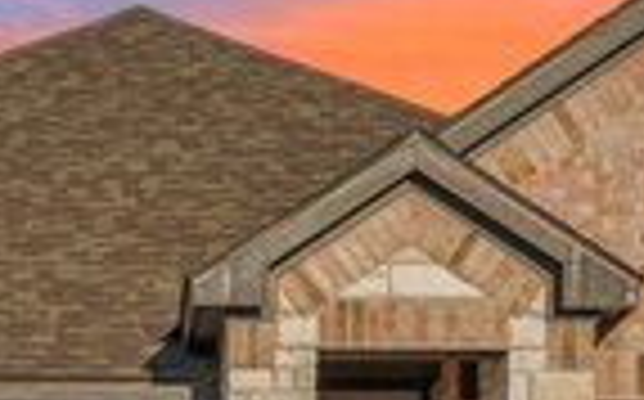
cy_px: 604
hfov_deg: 15.2
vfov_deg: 9.3
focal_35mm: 137
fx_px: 2402
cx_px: 140
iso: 200
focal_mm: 30
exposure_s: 1/350
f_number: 8
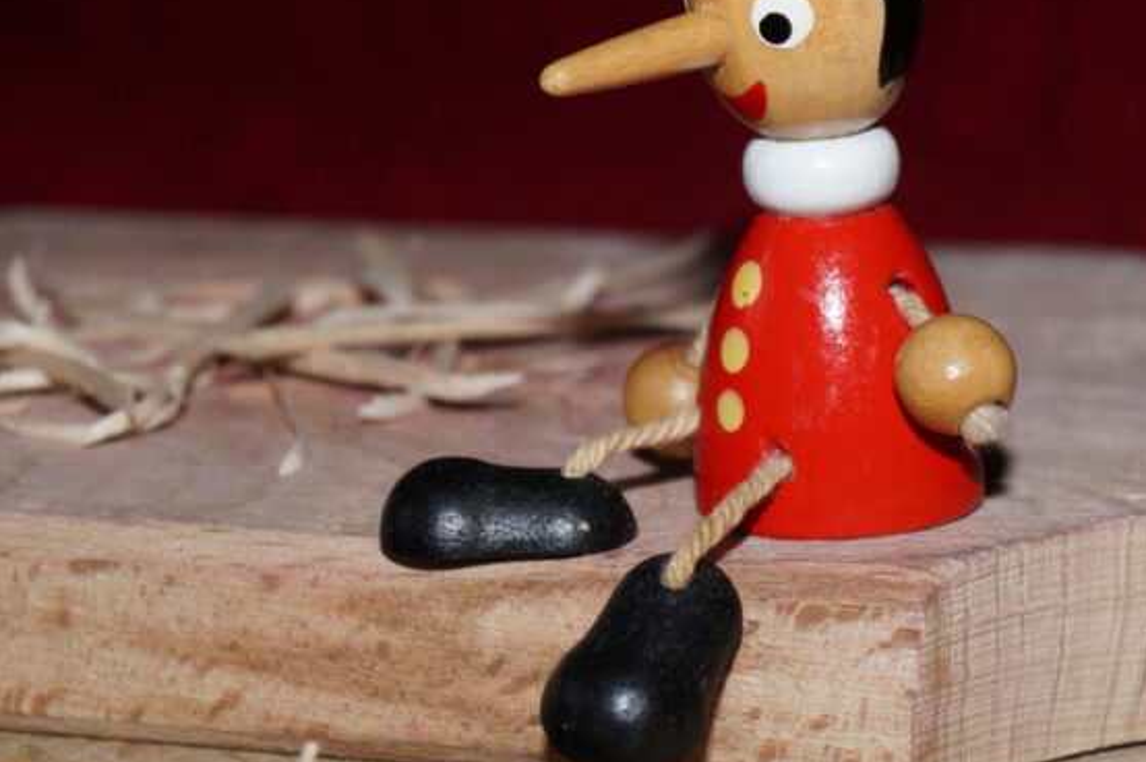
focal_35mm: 111
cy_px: 194
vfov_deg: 12.3
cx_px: 792
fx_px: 3529
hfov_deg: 18.4
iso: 400
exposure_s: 1/60
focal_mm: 40
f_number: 8
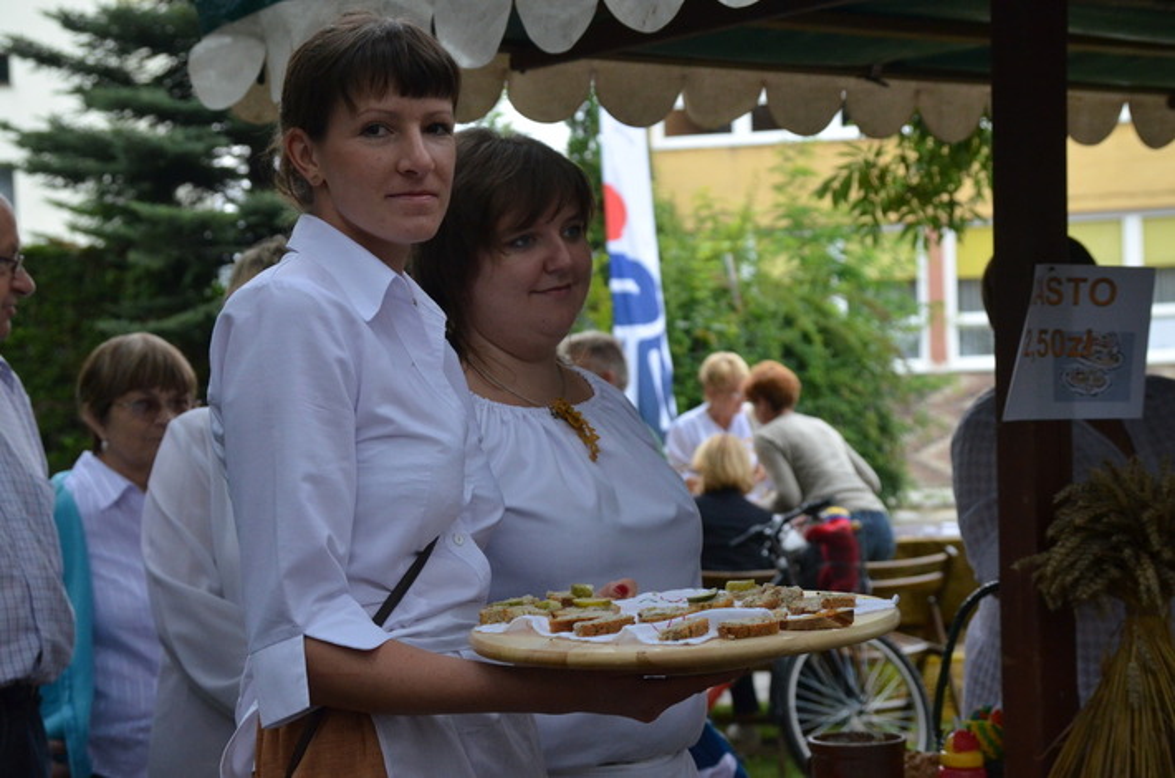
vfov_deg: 18.1
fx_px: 2442
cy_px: 389
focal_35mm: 75
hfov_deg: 27.0
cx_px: 588
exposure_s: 1/1250
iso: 1600
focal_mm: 50
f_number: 6.3
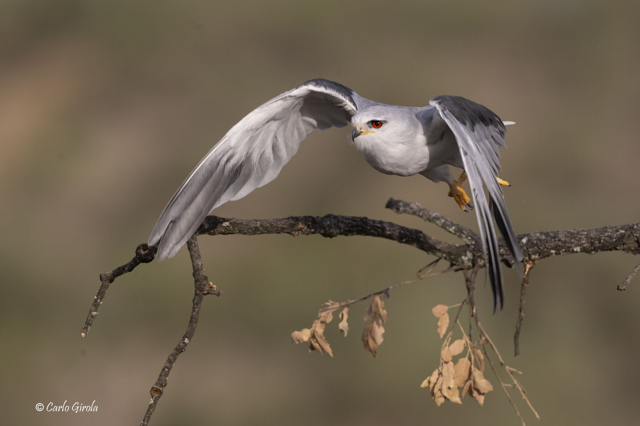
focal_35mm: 600
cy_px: 213
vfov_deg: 2.3
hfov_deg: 3.4
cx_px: 320
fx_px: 10666
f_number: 8
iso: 1250
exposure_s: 1/1600
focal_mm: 600
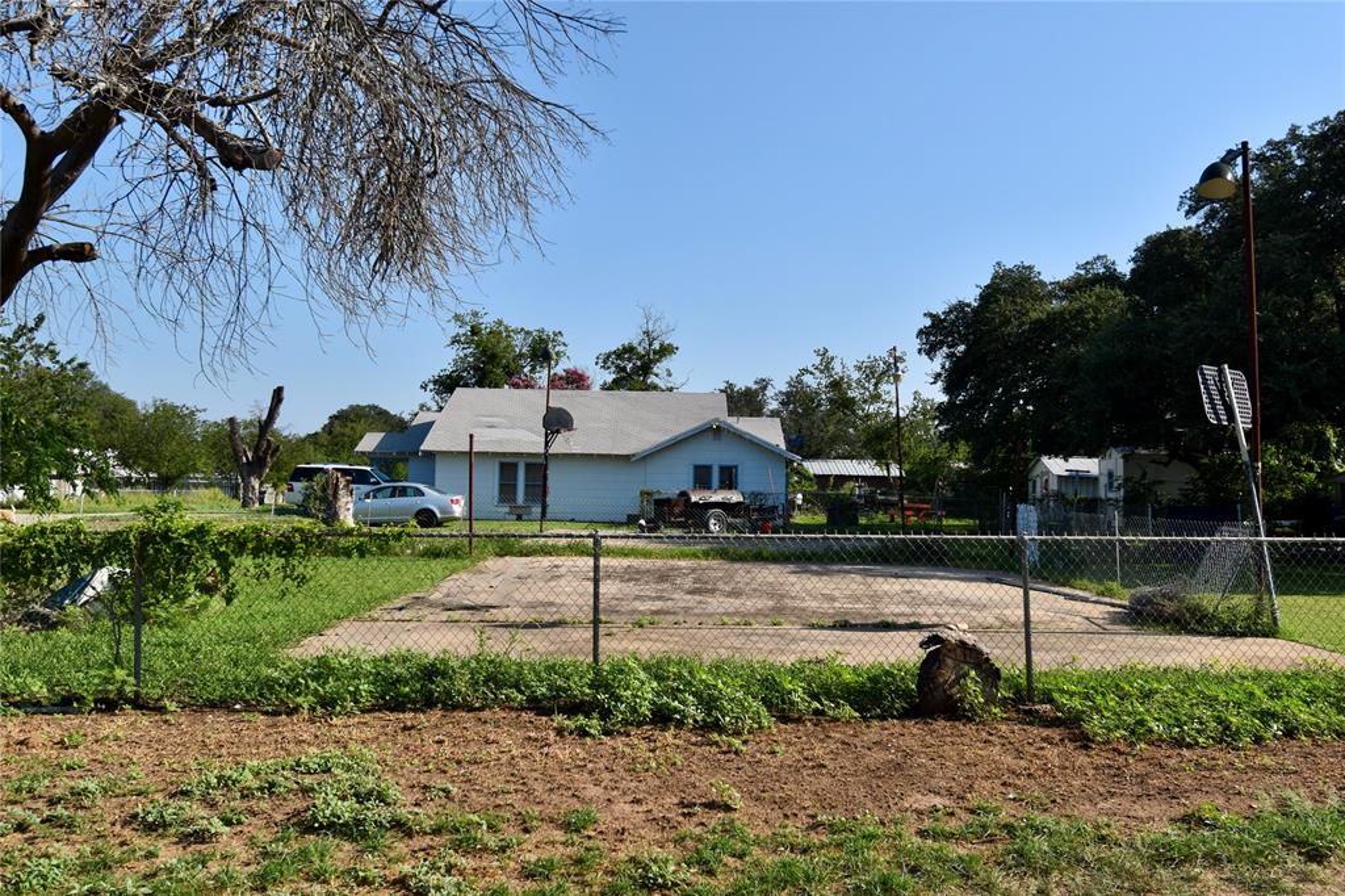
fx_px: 1120
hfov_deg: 61.9
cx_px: 672
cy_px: 448
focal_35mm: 30
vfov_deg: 43.6
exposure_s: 1/250
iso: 100
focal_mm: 20
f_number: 8
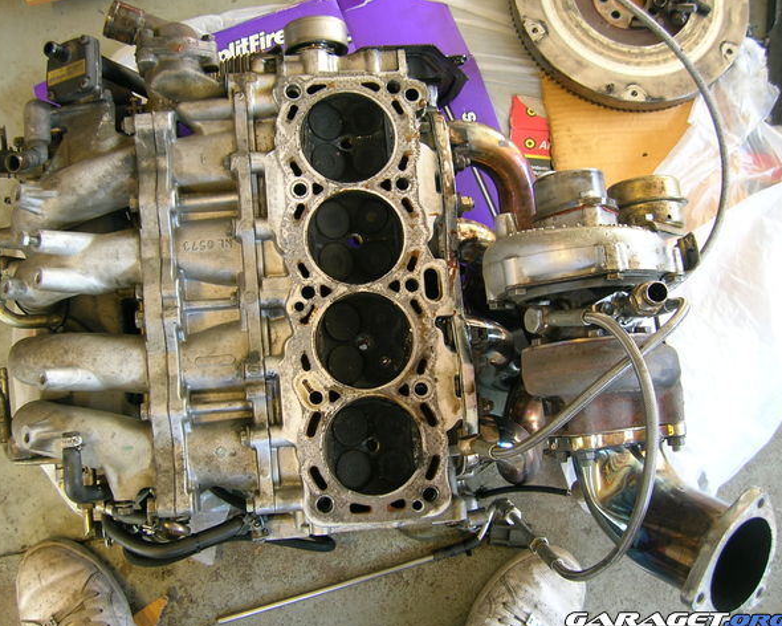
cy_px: 315
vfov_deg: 41.2
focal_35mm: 36
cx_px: 368
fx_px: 833
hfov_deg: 50.3
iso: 50
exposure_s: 1/9.4
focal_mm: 5.7
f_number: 2.9
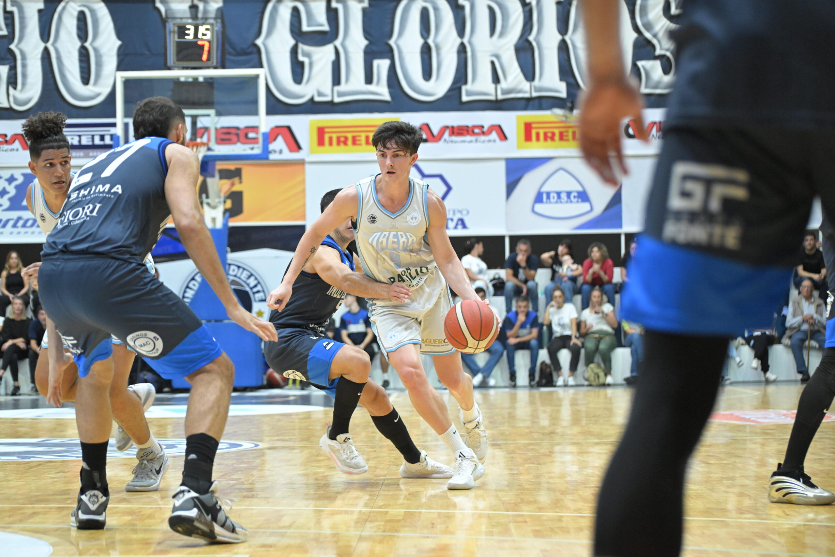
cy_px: 278
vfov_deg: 14.0
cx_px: 418
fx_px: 2273
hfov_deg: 20.8
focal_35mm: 98
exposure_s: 1/800
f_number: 4.5
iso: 5000
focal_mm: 98
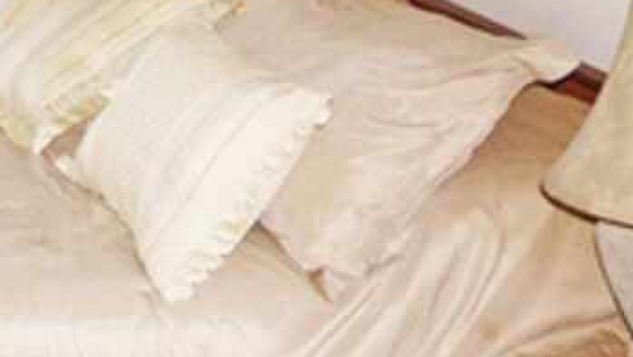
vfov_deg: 12.9
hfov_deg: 21.3
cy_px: -60
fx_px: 1545
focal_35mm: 92
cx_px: -160
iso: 400
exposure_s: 1/160
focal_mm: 16
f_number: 4
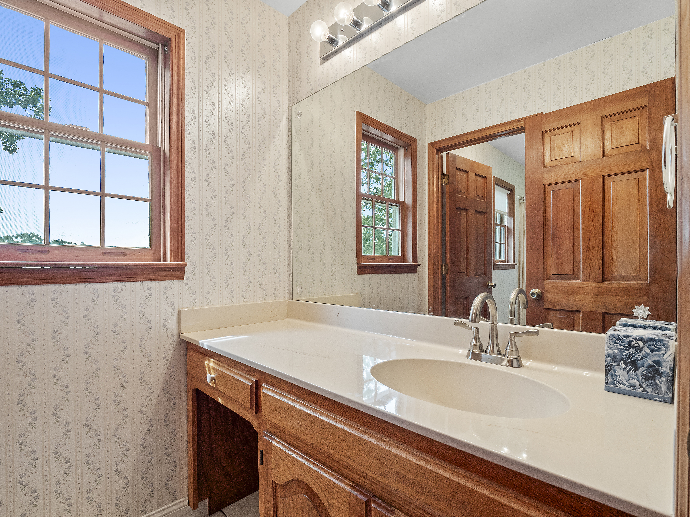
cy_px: 258
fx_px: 319
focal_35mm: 16
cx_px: 345
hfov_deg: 94.5
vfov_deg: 78.1
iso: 400
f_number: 5.6
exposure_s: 1/30
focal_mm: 8
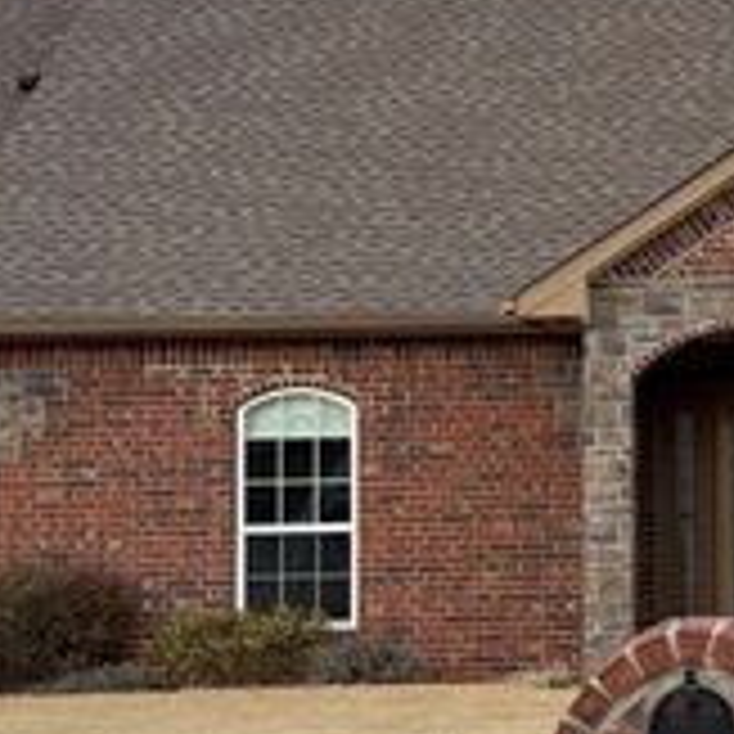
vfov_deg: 13.4
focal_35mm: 130
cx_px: 941
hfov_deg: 13.0
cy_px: 277
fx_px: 3119
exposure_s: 1/1980
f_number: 1.78
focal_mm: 6.76
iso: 64
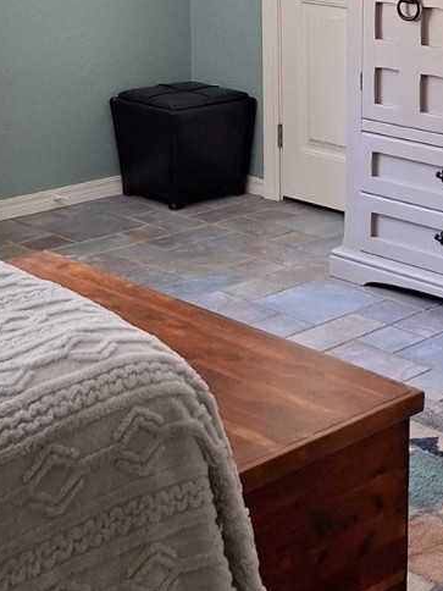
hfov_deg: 19.6
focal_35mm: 73
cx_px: 442
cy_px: 66
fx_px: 1246
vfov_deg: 25.9
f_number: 1.8
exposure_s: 1/40
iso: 64
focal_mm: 5.54
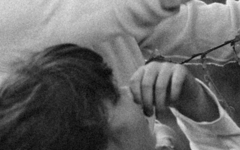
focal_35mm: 239
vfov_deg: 5.5
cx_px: 140
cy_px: 51
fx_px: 1563
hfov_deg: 8.8
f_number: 2.8
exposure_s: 1/80
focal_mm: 49
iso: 100
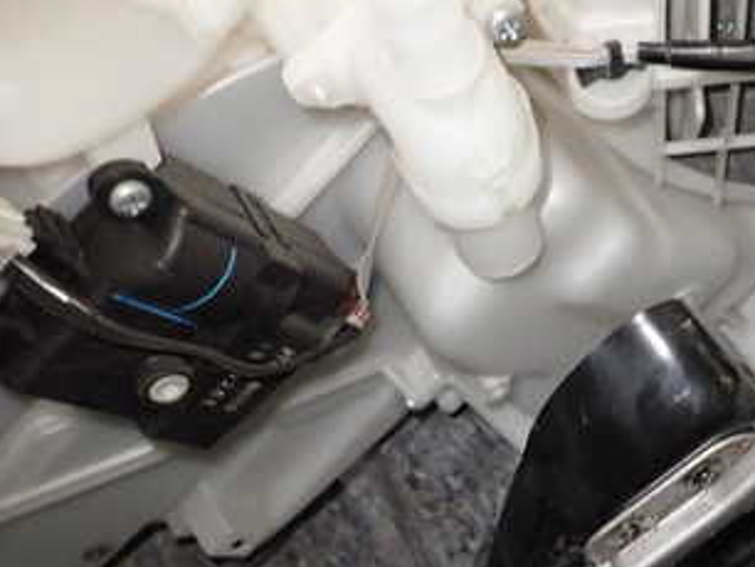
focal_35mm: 49
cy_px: 496
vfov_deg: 28.7
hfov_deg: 36.7
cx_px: 661
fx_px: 1070
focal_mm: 4.5
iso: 500
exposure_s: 1/30
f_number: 2
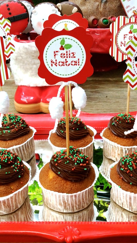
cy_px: 122
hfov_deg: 25.4
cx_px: 74
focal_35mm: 47
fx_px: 304
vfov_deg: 43.7
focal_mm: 3.3
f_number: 2.4
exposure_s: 1/120
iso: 50
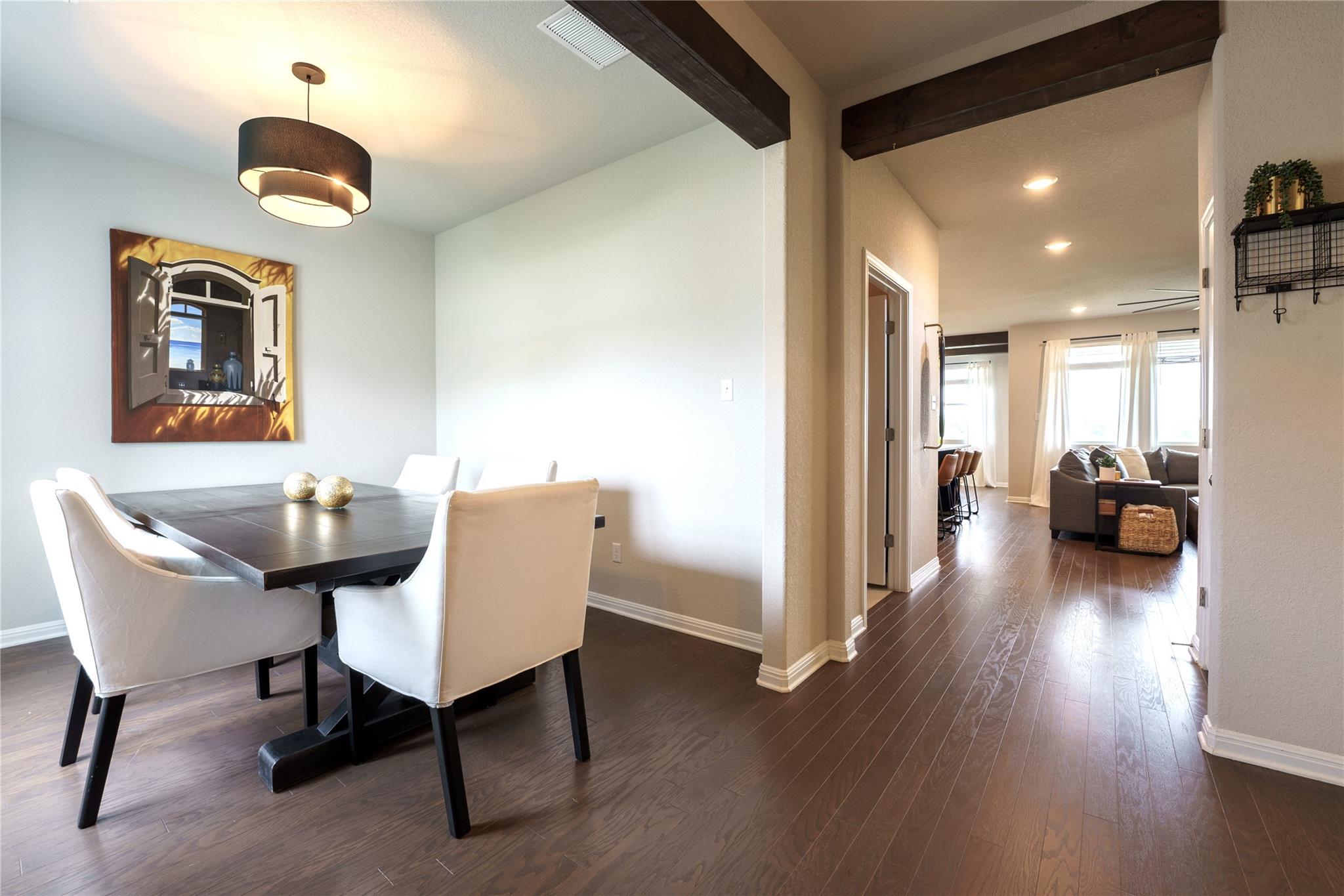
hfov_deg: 101.9
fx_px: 545
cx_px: 672
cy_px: 448
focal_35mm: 15
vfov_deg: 78.8
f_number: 8
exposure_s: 1/15
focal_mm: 14.6
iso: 100
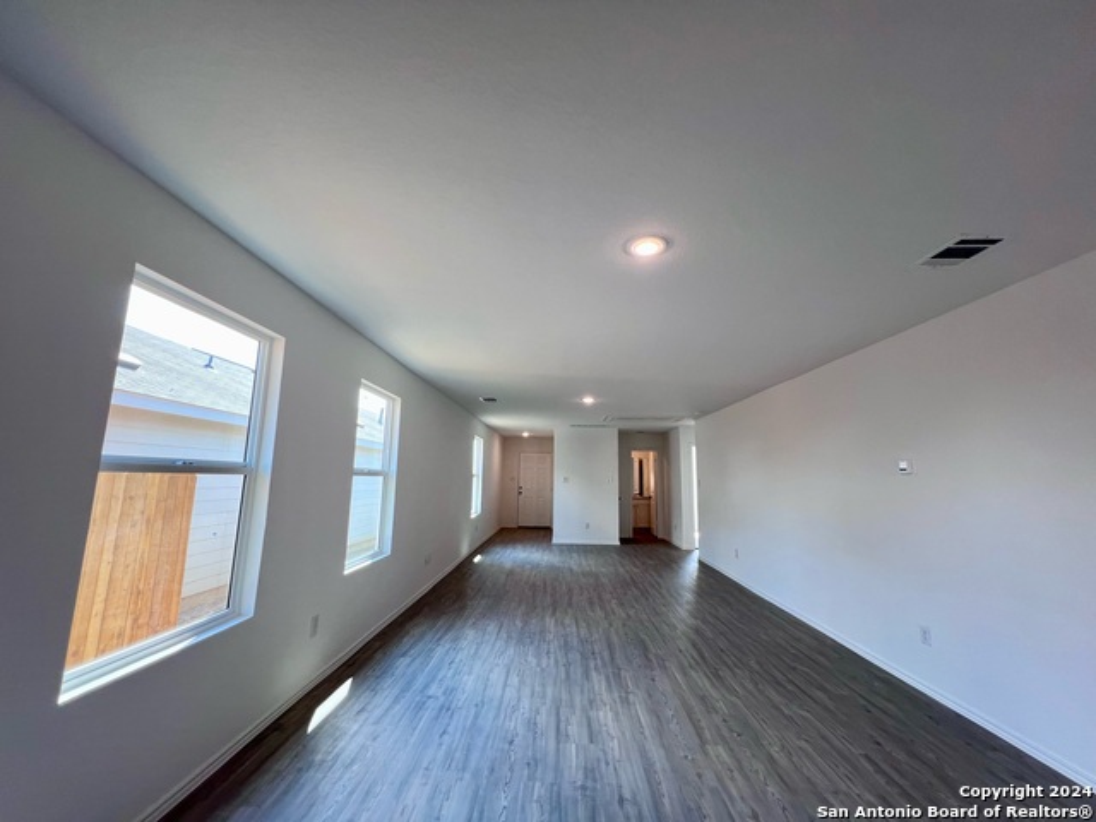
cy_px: 411
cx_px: 548
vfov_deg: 89.9
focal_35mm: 13
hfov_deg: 106.2
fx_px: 412
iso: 50
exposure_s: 1/120
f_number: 1.8
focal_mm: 1.57
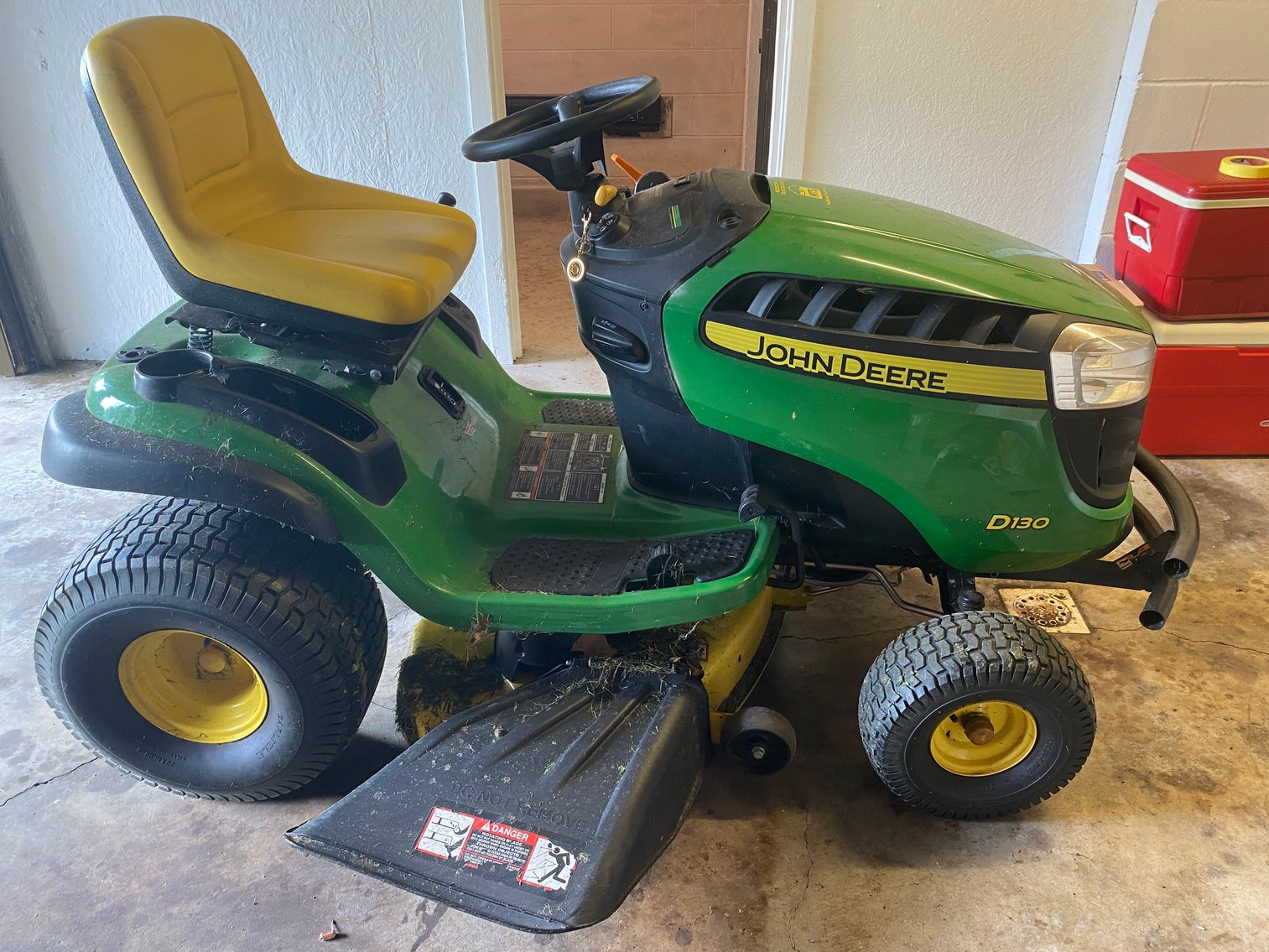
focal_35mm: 26
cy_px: 476
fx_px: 953
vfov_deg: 53.1
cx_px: 634
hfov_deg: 67.3
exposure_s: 1/46
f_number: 1.8
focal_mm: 4.25
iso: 125
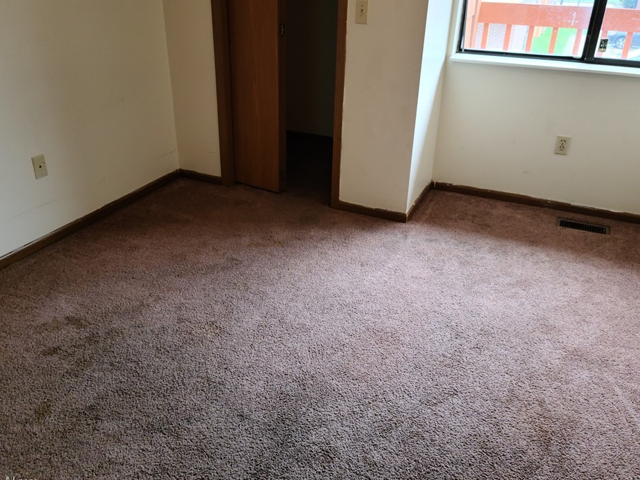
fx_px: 573
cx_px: 320
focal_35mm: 31
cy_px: 228
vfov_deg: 45.4
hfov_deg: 58.3
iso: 200
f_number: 2
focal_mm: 5.9
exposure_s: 1/40
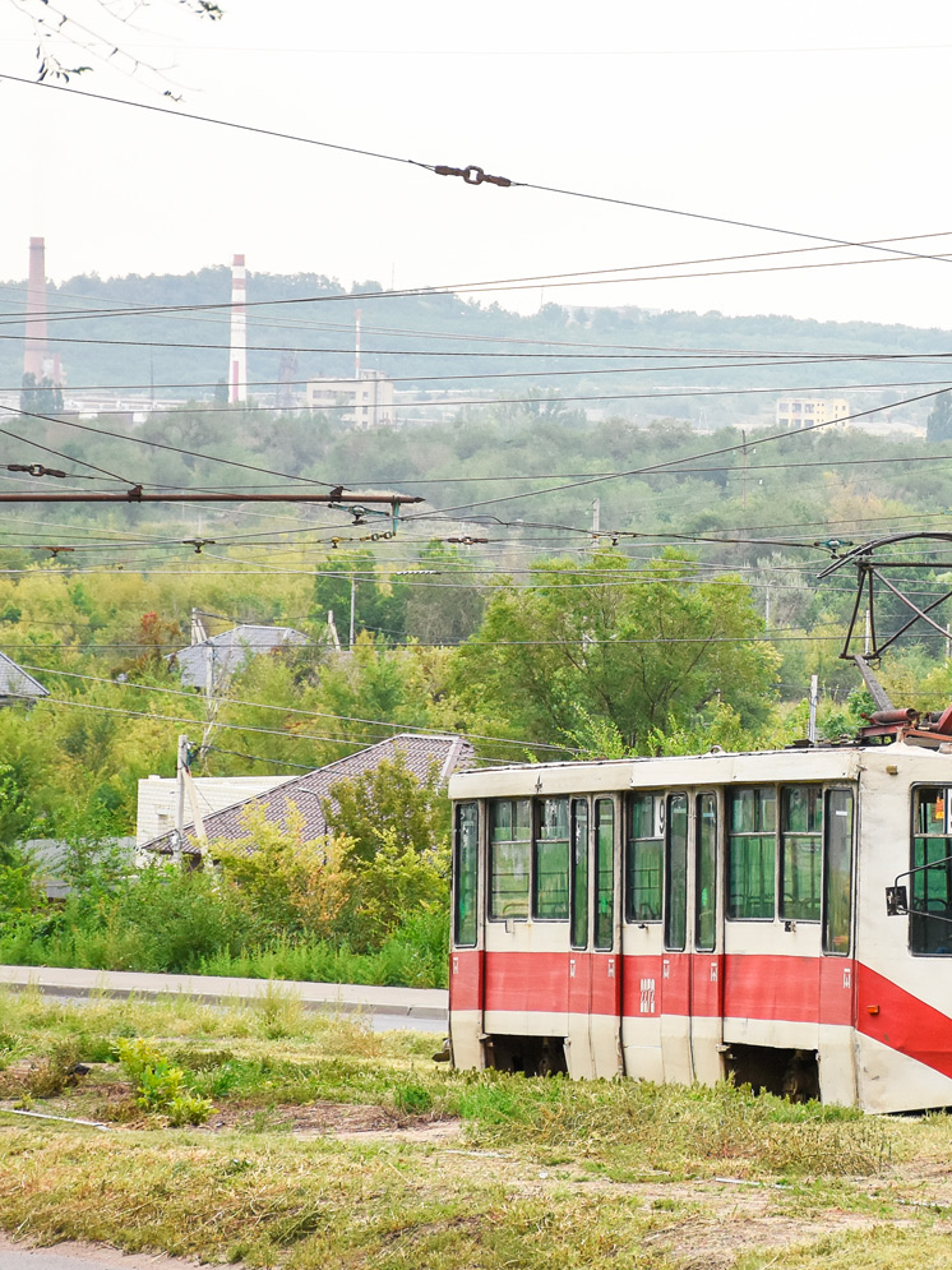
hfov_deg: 8.5
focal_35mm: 174
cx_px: 824
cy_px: 634
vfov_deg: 11.4
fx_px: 6382
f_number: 6.3
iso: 500
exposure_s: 1/500
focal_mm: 80
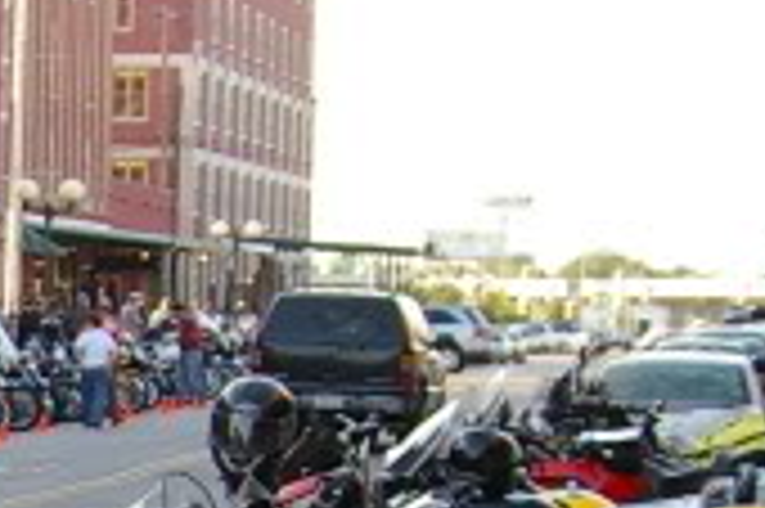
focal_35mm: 197
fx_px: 4182
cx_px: -718
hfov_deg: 9.8
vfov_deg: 6.9
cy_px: 766
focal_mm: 28
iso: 200
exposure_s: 1/90
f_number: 4.5
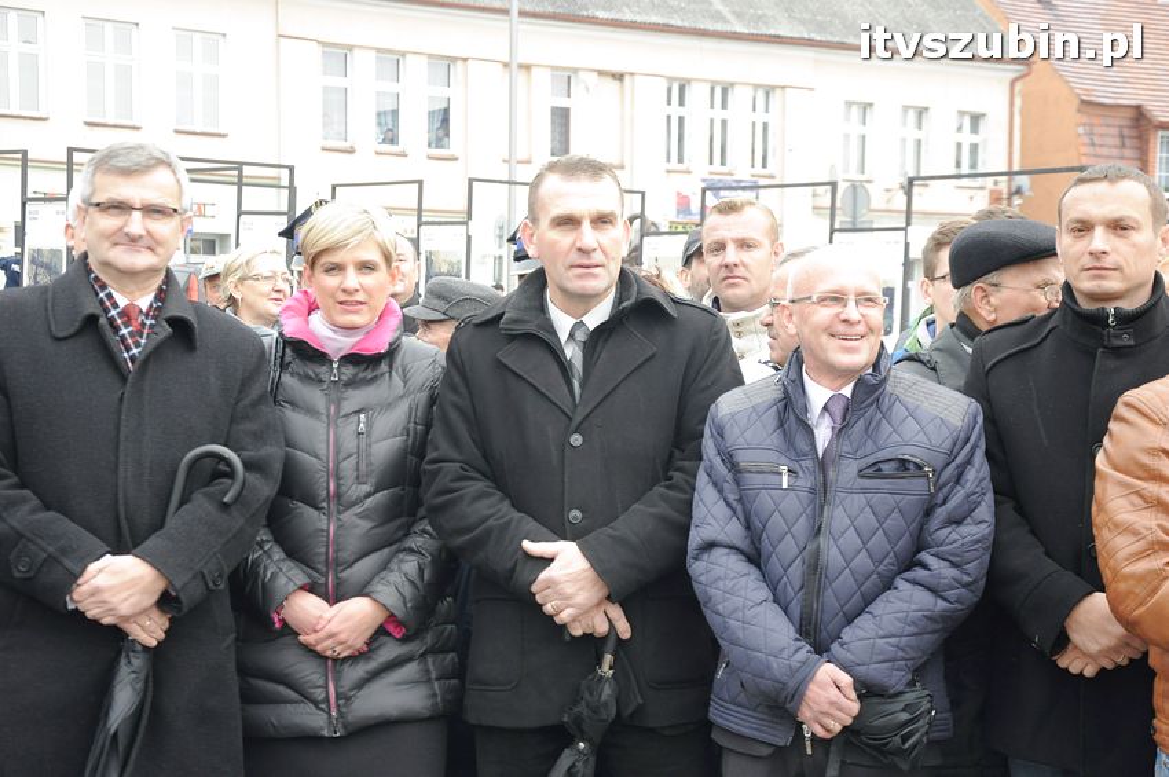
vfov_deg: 21.5
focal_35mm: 63
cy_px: 388
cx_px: 584
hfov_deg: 31.9
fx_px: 2044
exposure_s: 1/125
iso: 800
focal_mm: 42
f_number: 5.6
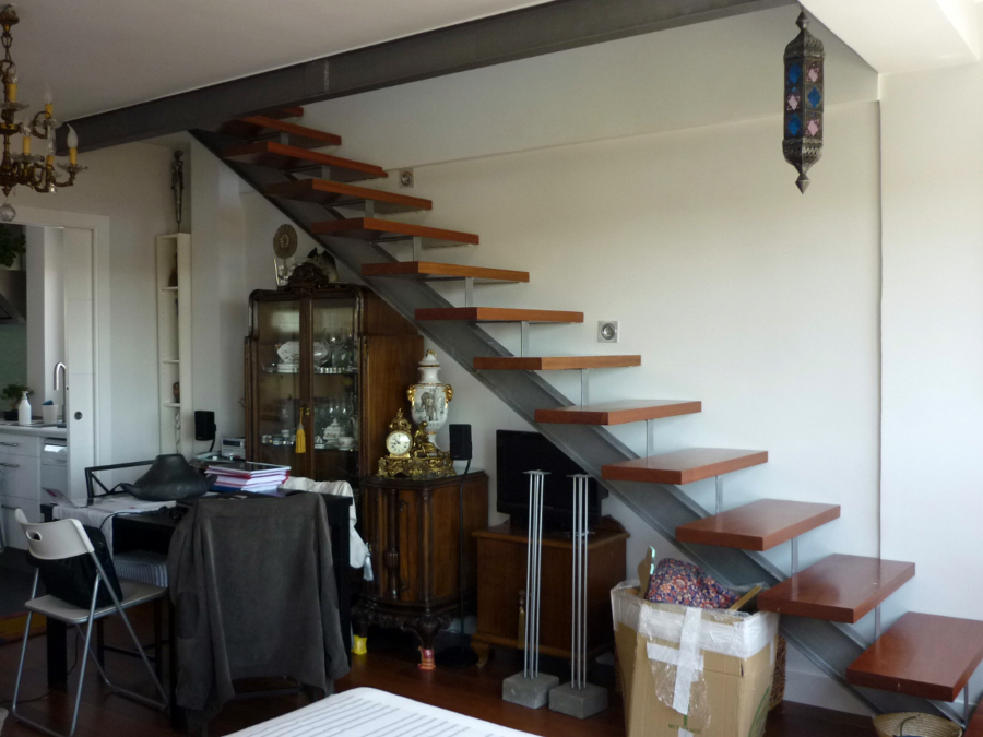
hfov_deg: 55.4
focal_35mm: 33
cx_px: 492
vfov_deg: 42.9
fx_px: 937
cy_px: 368
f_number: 2.8
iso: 200
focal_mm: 5.5
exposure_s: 1/125
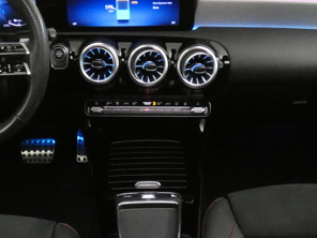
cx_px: 150
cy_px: 170
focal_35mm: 54
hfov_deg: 35.5
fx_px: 495
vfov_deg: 26.8
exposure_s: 1/20
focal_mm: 3.6
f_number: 2.8
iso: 1600
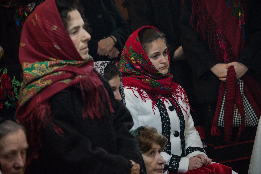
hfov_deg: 11.7
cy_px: 87
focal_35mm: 175
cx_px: 134
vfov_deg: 7.9
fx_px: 1269
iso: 2500
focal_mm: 170
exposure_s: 1/60
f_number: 5.6
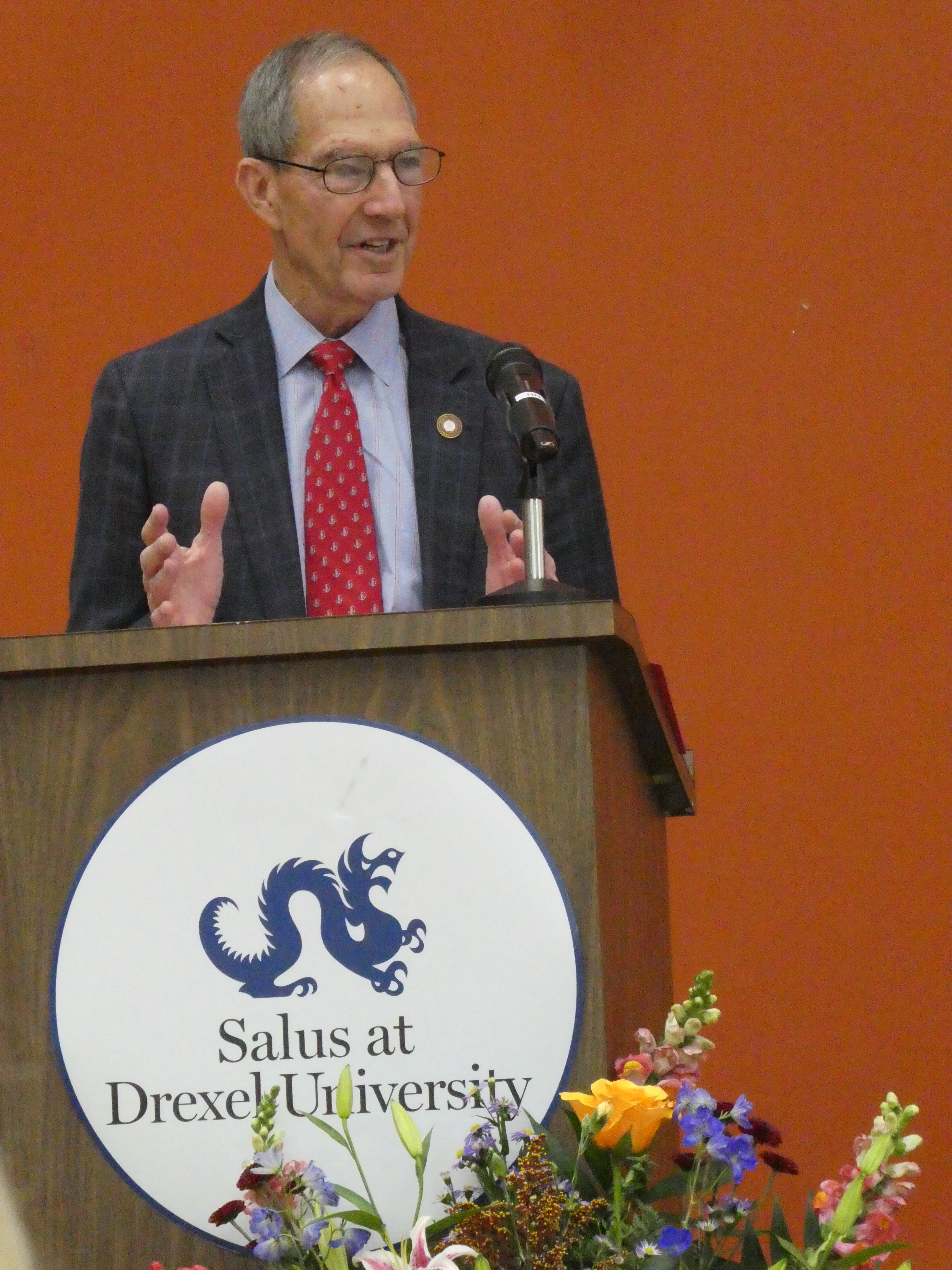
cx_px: 476
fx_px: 5537
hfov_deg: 9.8
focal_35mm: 151
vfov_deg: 13.1
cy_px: 635
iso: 3200
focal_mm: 27.1
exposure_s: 1/80
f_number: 5.4
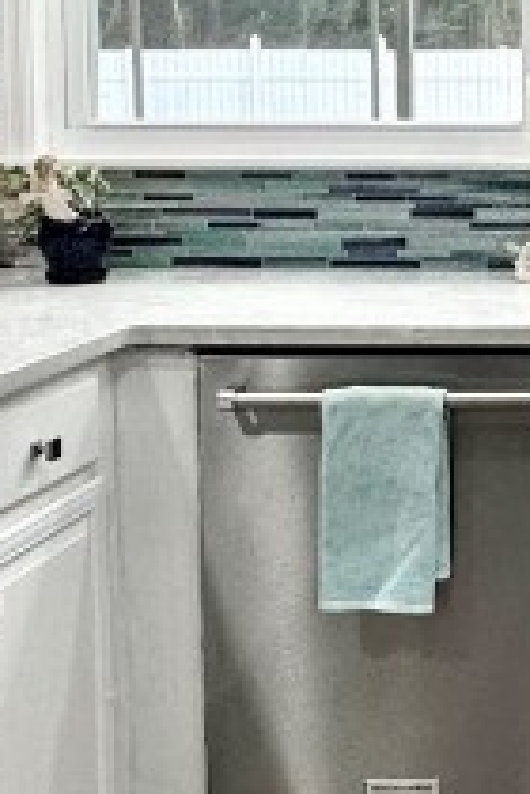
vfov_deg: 28.0
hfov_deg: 17.1
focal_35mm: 71
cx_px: 822
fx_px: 1568
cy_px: 193
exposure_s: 1/120
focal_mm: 2.22
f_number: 2.2
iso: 125
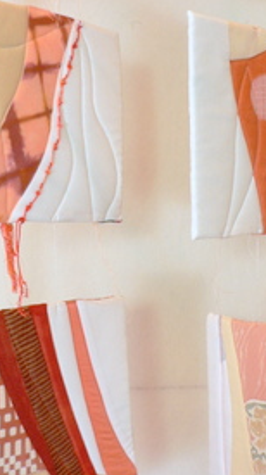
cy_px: 249
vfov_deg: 34.9
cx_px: 136
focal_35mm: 60
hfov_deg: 20.0
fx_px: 755
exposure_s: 1/25
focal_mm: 6
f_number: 2.8
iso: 80
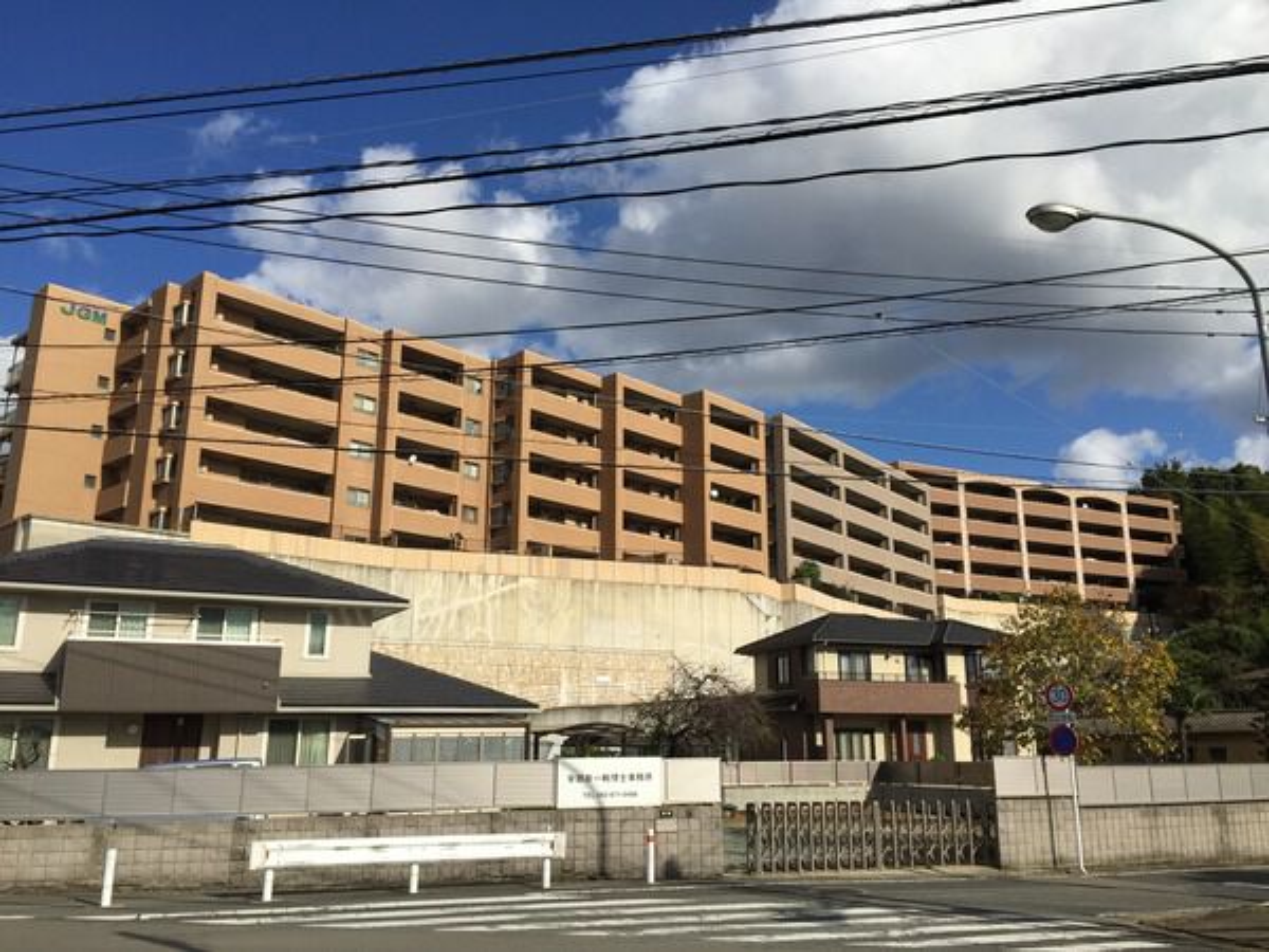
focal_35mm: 29
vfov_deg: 48.2
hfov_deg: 61.7
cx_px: 634
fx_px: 1063
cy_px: 476
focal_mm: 4.15
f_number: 2.2
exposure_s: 1/3968
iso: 32
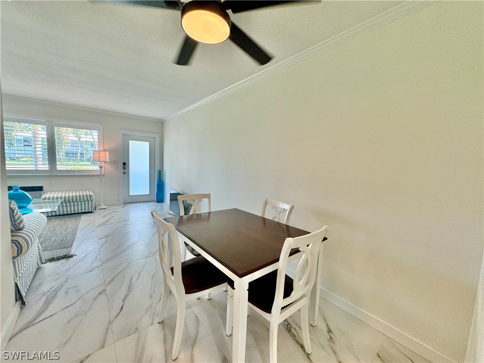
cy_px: 182
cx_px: 242
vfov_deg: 85.7
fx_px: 196
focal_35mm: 14
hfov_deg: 102.1
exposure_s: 1/120
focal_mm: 2.22
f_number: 2.2
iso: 100
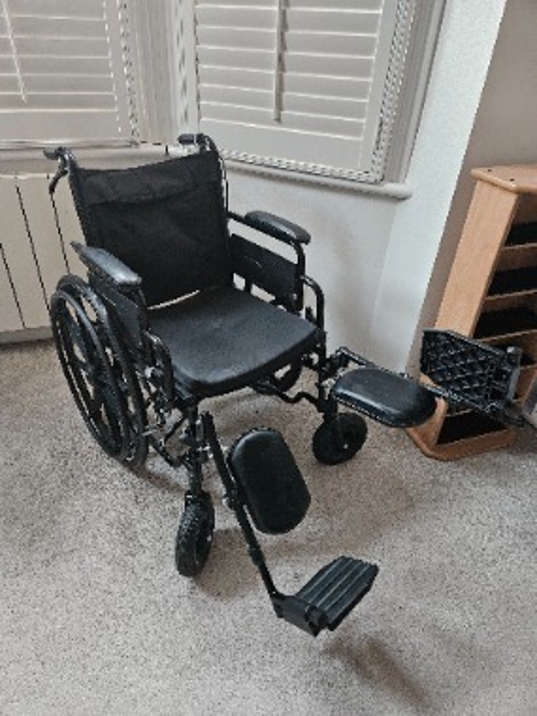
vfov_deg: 73.9
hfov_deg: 58.9
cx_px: 268
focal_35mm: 23
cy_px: 358
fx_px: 476
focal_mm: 5.4
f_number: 1.8
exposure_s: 1/101
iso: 800
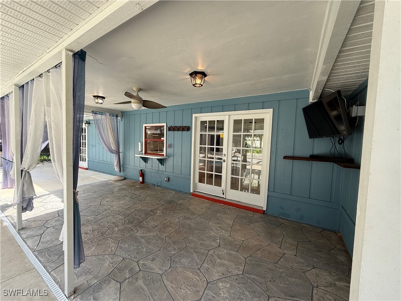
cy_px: 150
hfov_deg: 102.1
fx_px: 162
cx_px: 200
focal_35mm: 14
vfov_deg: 85.7
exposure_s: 1/104
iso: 50
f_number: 2.2
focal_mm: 2.22
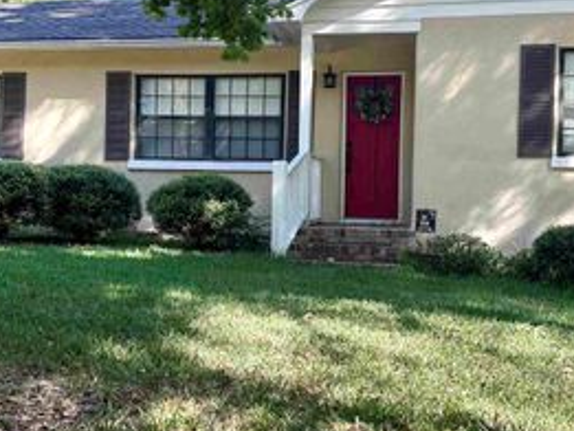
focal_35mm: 46
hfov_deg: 41.2
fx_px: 763
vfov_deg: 31.5
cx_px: 290
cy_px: 201
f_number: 1.78
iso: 80
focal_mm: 6.86
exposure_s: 1/604
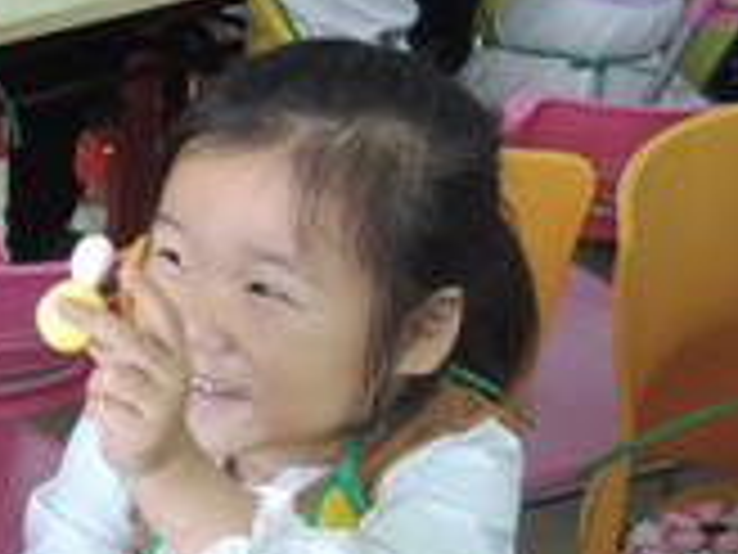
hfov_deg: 23.7
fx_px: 1556
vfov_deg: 20.0
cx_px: -207
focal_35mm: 73
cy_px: 133
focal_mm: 4.3
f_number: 2.2
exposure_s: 1/60
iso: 250
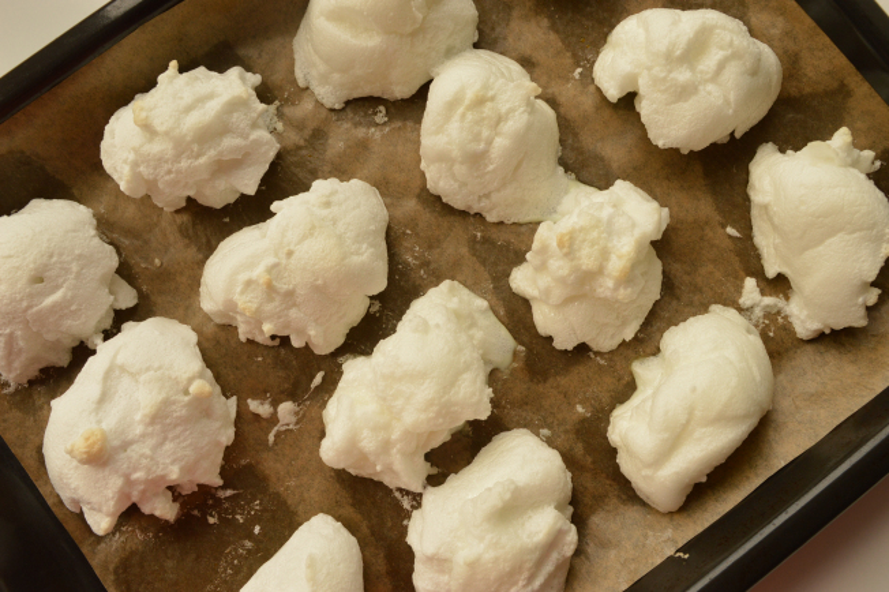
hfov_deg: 57.2
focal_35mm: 33
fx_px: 814
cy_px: 296
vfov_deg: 39.9
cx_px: 444
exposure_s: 1/200
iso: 400
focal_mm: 22
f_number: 7.1
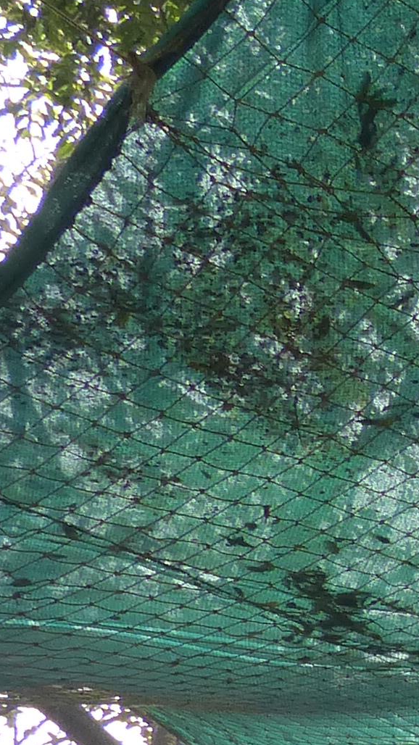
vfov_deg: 18.5
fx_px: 2094
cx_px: 1343
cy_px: 1012
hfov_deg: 8.9
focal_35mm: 106
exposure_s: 1/125
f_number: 4
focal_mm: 4.5
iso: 160
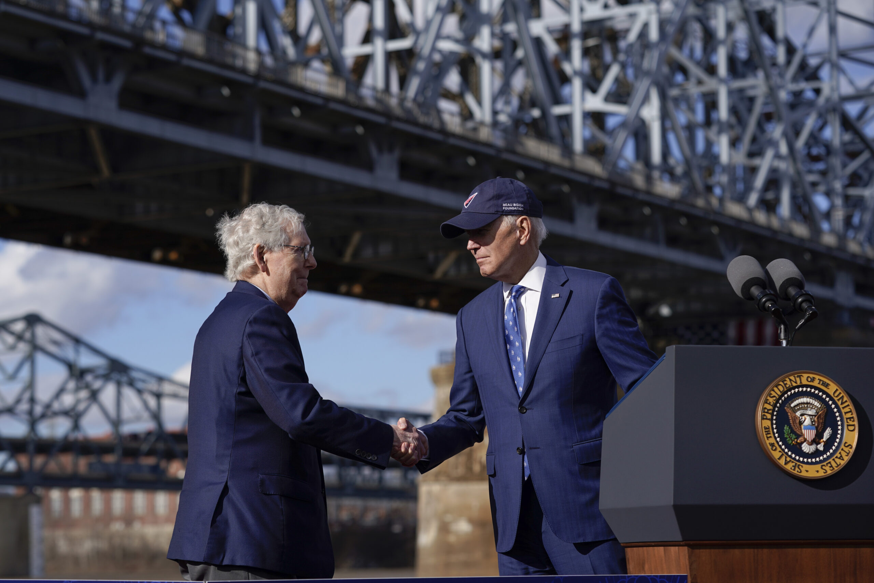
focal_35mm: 85
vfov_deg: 16.1
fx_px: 2064
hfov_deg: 23.9
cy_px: 292
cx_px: 437
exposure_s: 1/2000
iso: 100
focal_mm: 85
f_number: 4
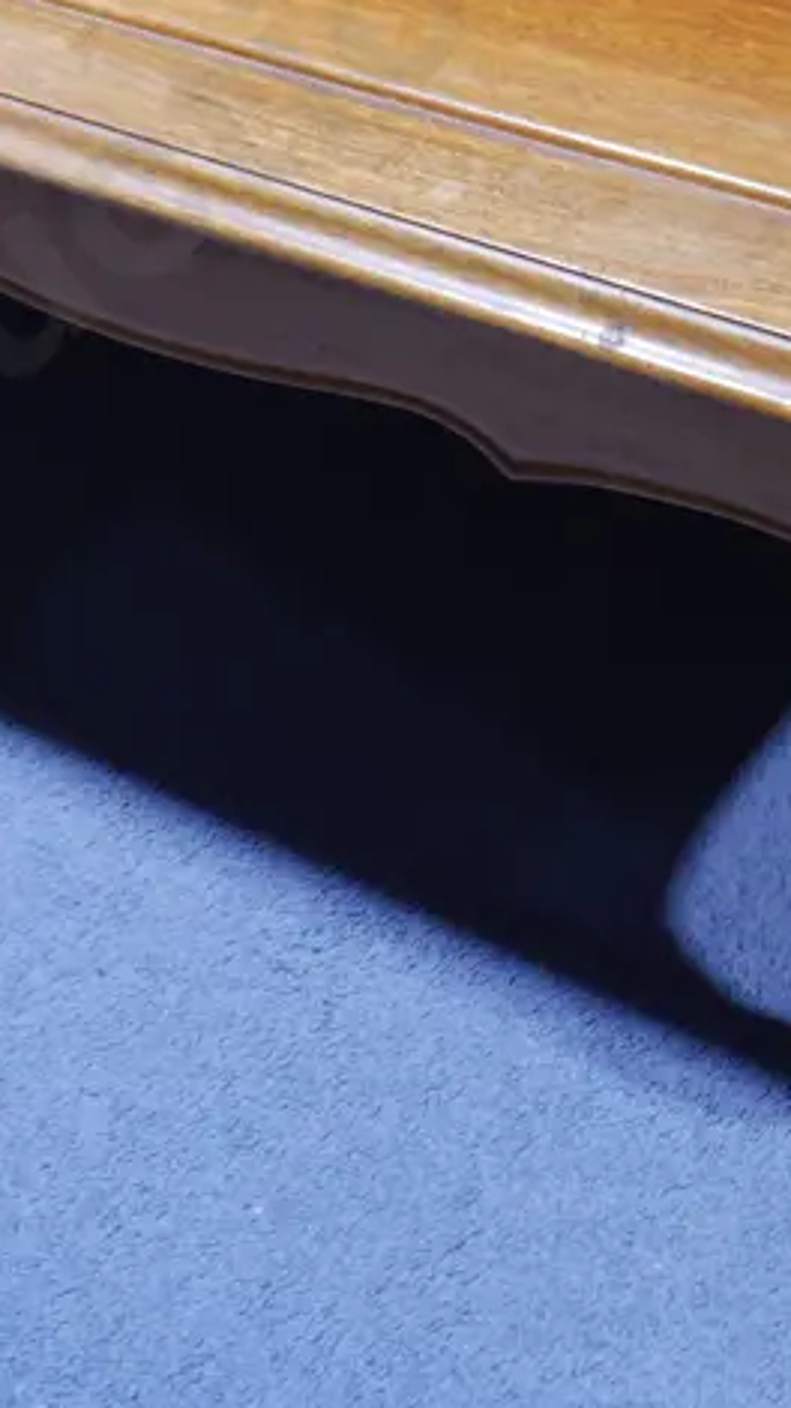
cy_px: 280
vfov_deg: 27.3
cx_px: 36
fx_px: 2837
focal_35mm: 76
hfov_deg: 15.6
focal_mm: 16
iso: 500
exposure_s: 1/60
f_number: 3.6
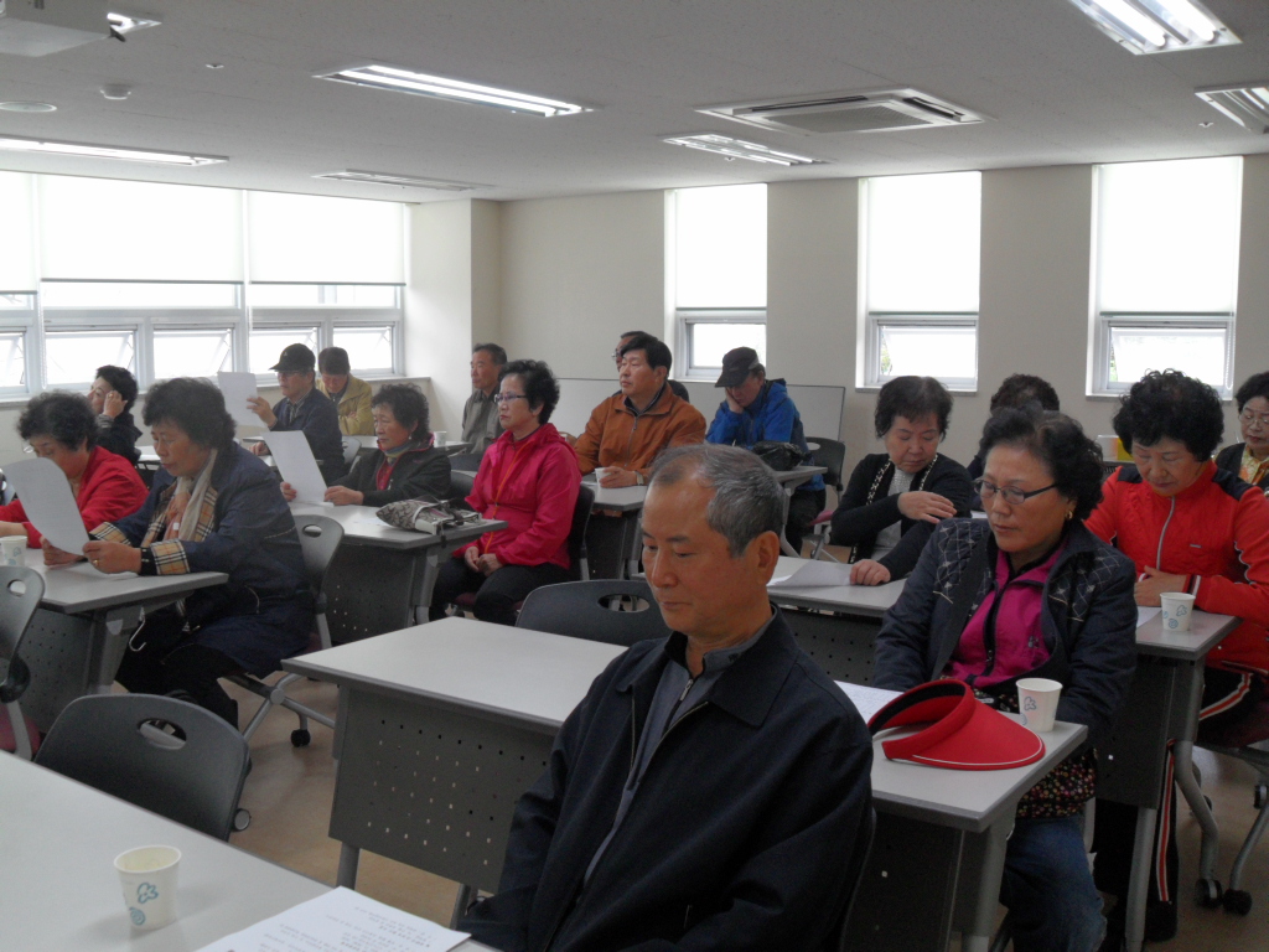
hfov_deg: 52.6
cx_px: 634
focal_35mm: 35
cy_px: 476
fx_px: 1283
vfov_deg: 40.7
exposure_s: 1/45
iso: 100
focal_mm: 6.2
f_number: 2.8
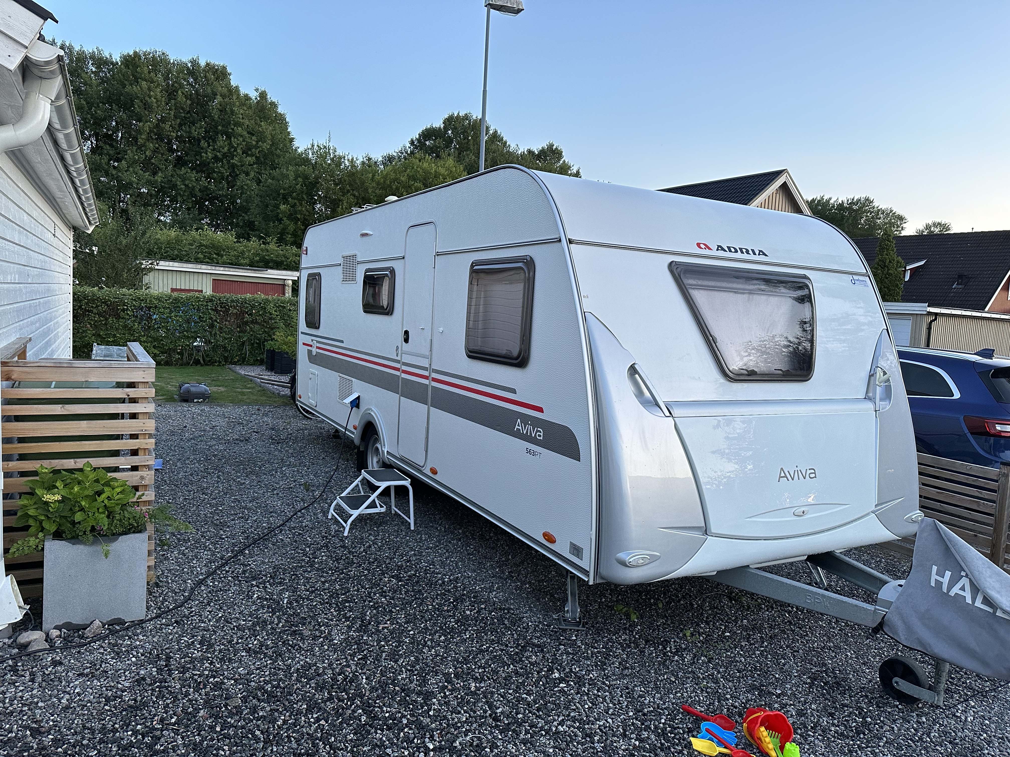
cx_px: 505
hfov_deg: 71.6
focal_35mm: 24
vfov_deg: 56.8
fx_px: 700
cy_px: 378
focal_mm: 6.86
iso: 250
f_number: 1.78
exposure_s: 1/76
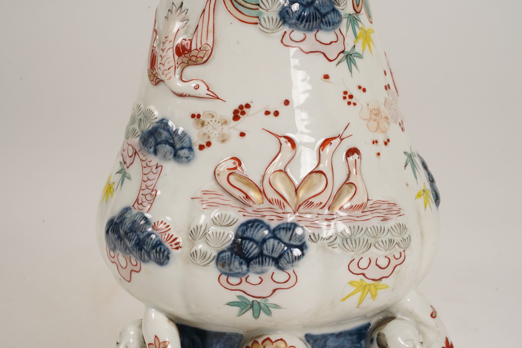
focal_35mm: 105
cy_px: 174
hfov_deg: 19.5
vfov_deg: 13.0
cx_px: 261
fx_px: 1522
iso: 500
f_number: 16
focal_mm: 105
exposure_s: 1/125
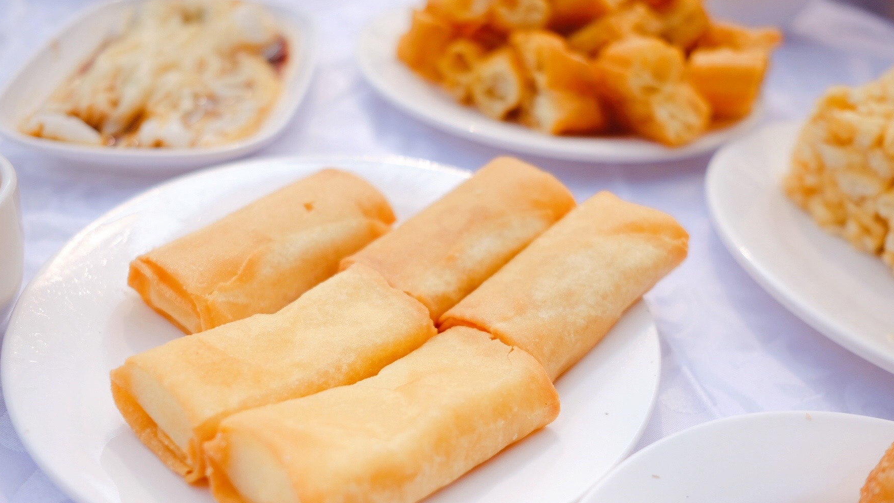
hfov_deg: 54.0
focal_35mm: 37
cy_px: 250
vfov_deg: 32.0
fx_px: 877
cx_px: 448
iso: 320
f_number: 2.8
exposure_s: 1/4000
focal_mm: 23
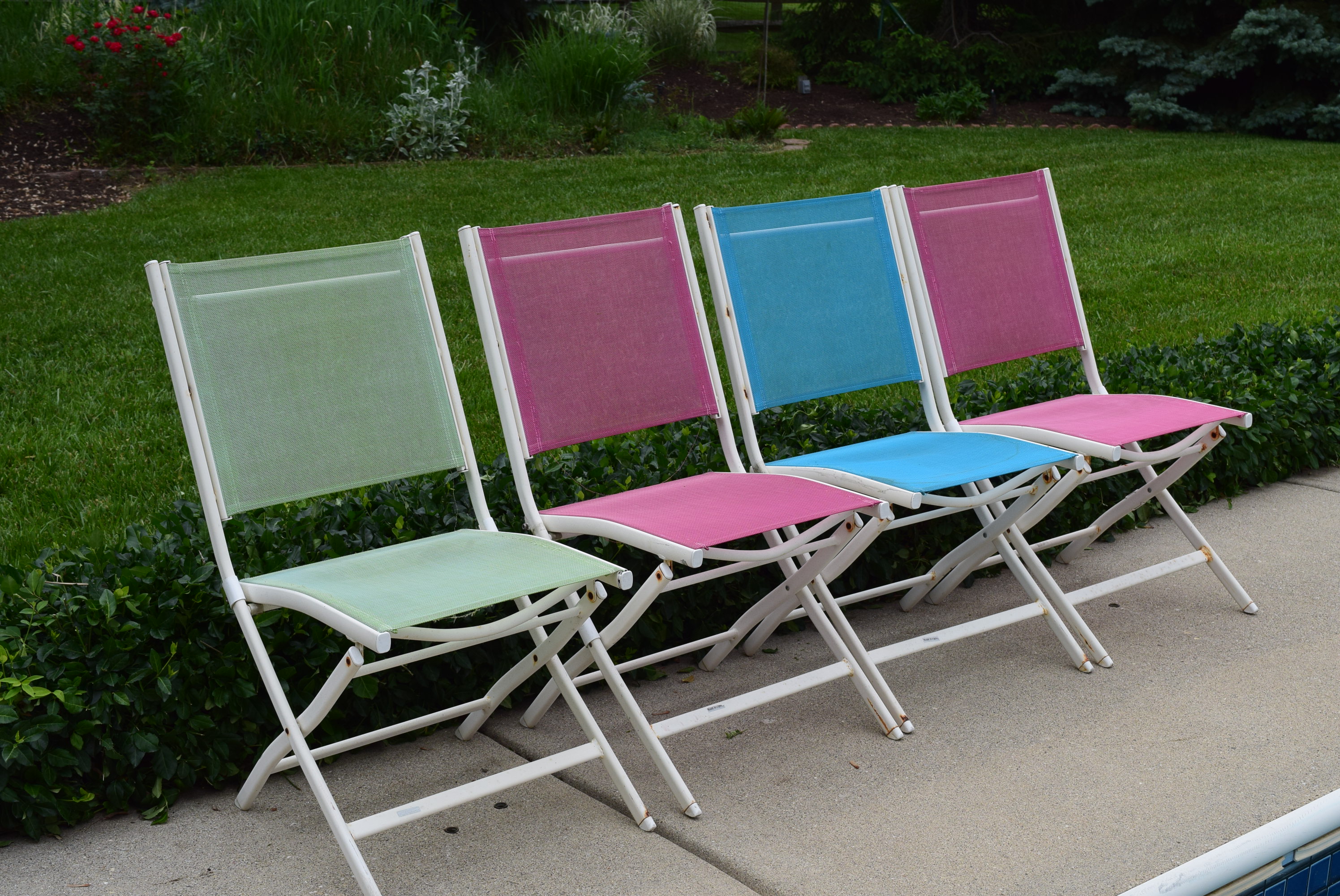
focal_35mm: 46
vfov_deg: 29.0
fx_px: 1732
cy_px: 448
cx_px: 670
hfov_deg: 42.3
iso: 400
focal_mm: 31
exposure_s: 1/320
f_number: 10
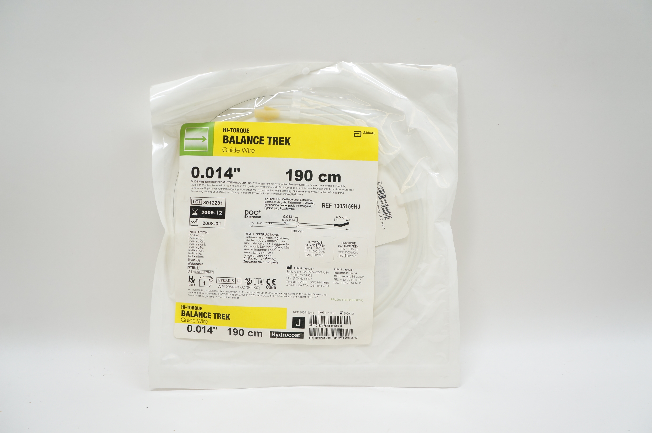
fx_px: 488
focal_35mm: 27
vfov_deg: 47.8
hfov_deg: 67.4
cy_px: 216
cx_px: 326
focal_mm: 18
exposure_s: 1/50
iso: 400
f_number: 7.1
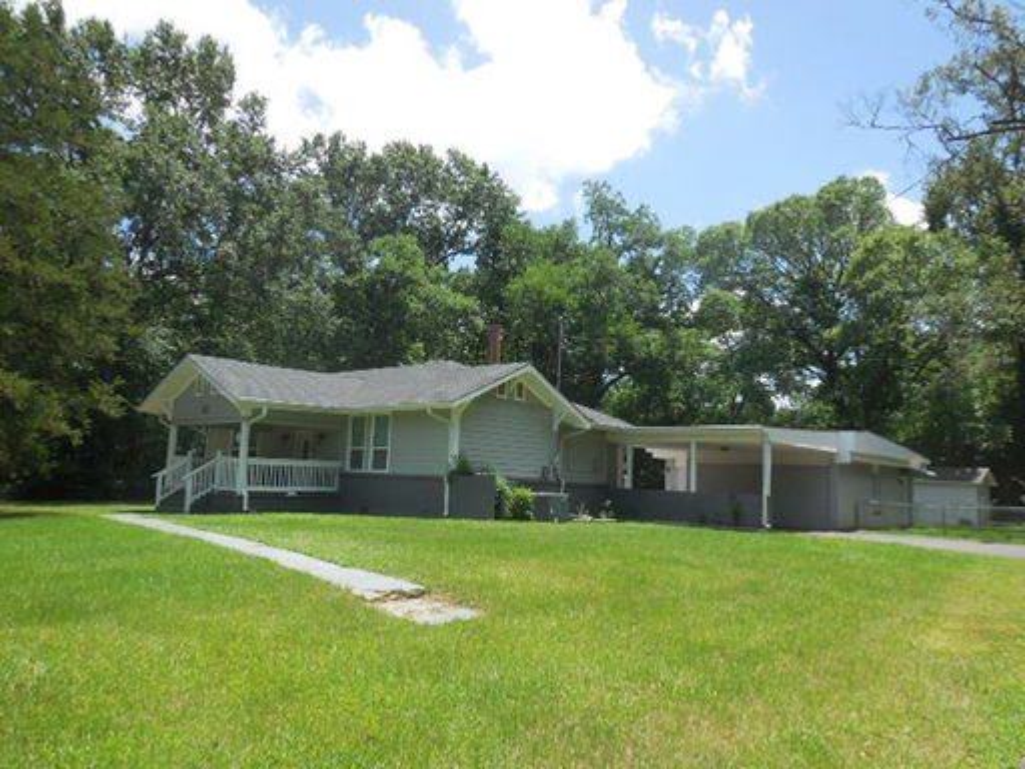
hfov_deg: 69.4
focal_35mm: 25
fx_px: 740
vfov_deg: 54.9
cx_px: 512
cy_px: 384
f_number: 3.1
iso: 125
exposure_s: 1/1000
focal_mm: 4.5
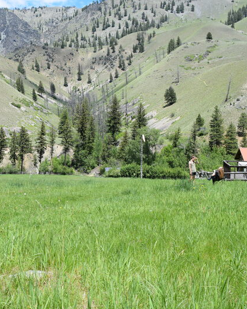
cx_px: 72
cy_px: 156
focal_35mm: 47
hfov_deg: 31.7
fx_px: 429
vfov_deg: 39.5
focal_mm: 22
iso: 200
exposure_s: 1/320
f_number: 9
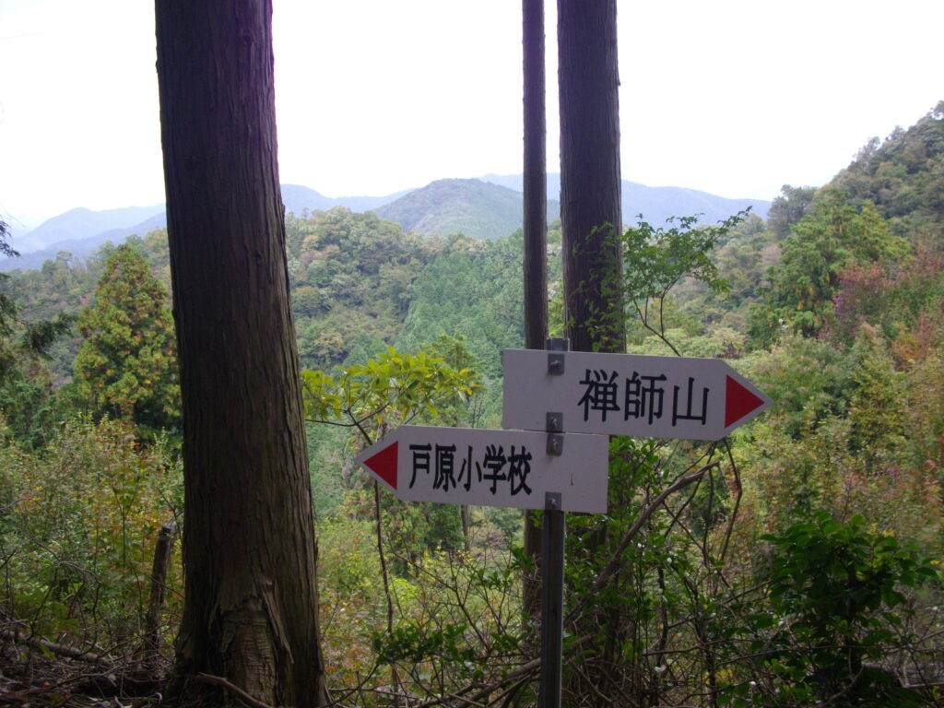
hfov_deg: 50.1
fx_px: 1009
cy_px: 354
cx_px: 472
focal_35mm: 37
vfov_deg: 38.7
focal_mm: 6.2
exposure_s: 1/200
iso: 100
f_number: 2.8
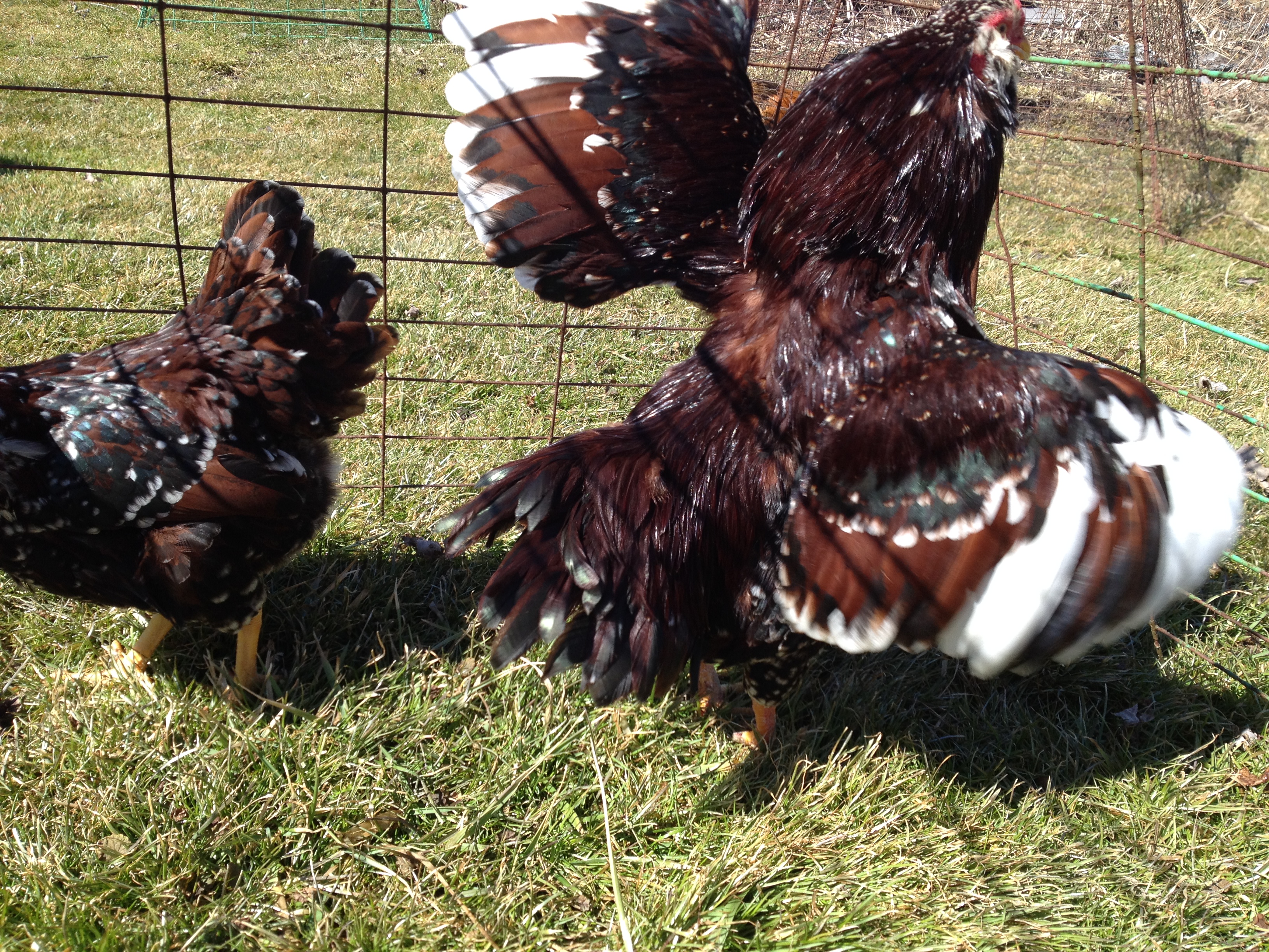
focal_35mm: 35
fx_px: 1283
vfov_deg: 40.7
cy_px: 476
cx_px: 634
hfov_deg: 52.6
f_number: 2.4
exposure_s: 1/665
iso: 50
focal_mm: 4.28
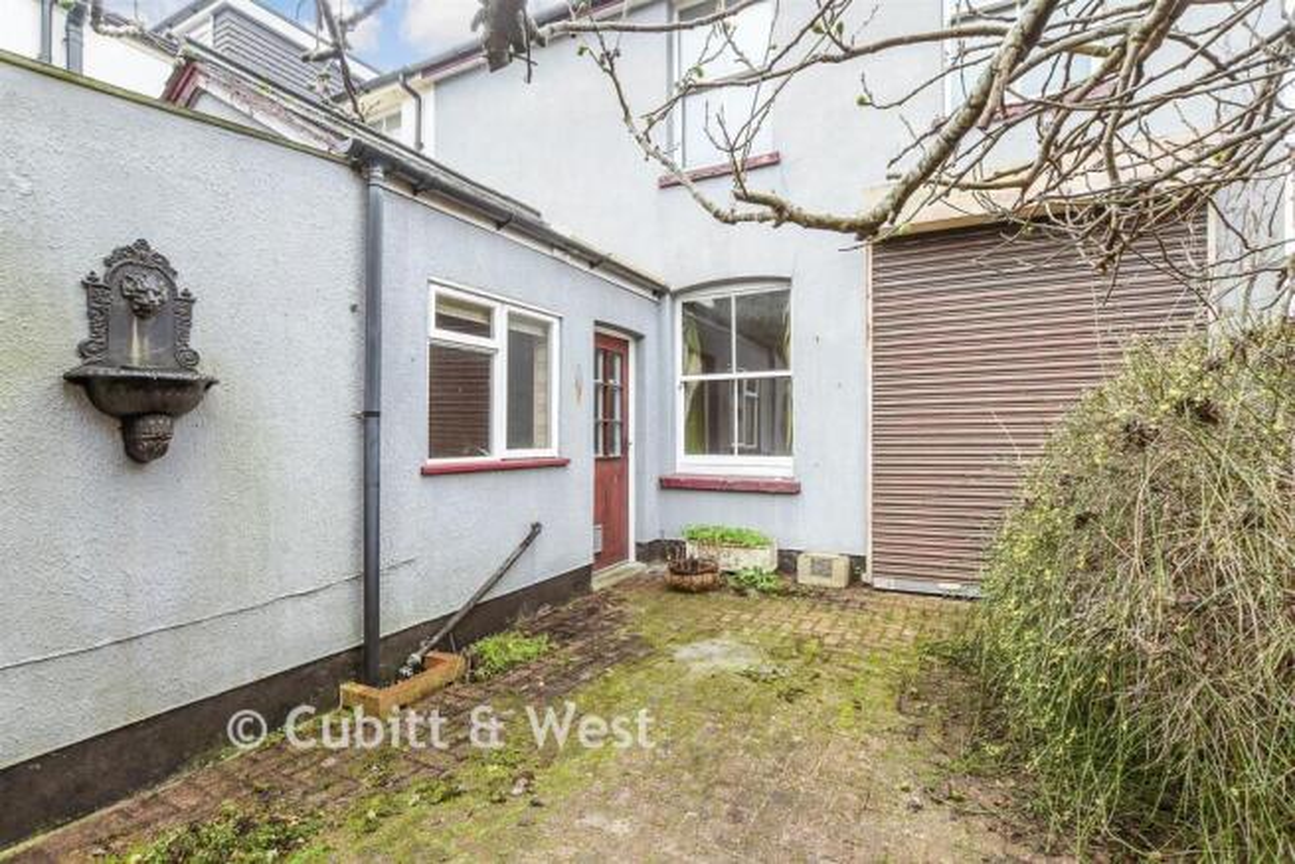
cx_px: 648
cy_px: 432
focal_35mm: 16
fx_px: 576
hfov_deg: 96.7
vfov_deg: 73.8
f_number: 8
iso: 160
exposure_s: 1/3
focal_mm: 11
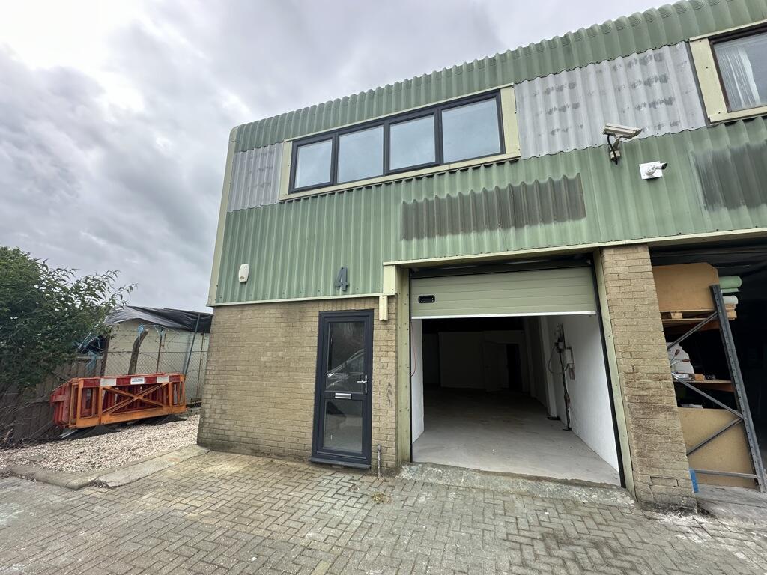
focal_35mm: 14
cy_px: 288
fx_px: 310
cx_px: 384
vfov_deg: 85.7
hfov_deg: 102.1
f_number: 2.2
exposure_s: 1/651
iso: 40
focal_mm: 2.22
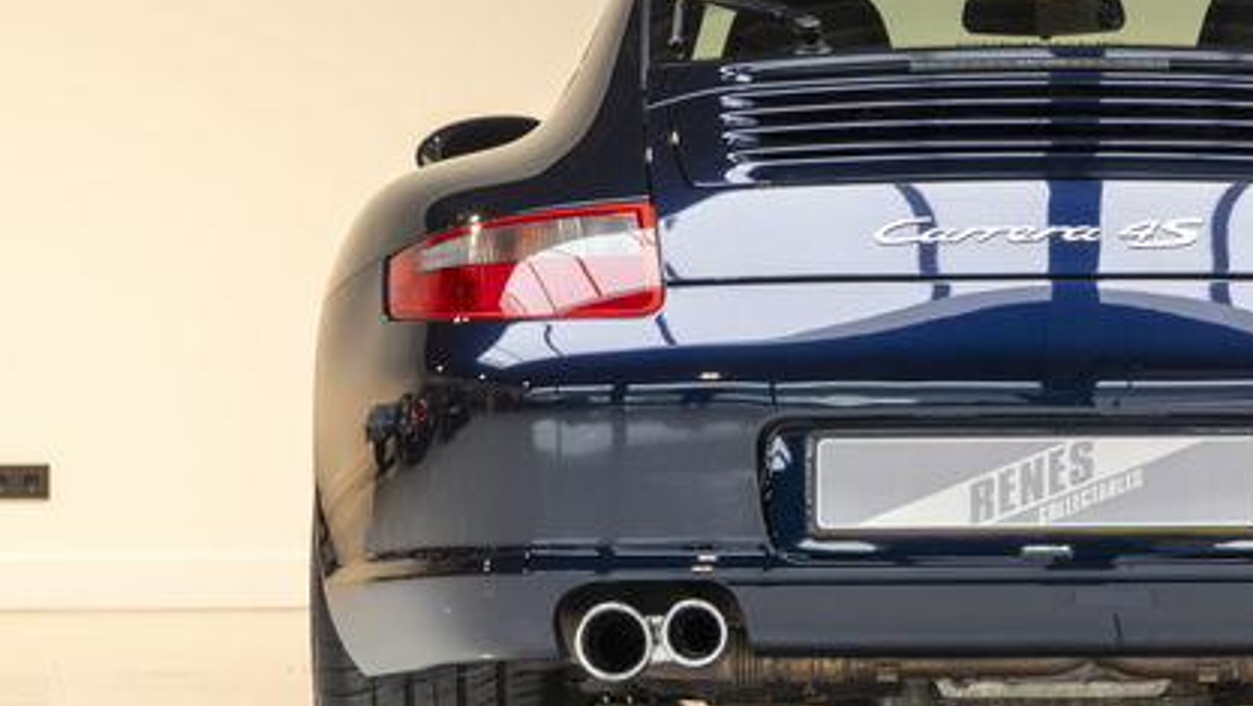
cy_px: 324
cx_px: 1052
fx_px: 5385
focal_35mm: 162
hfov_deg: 13.2
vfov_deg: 7.5
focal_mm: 56
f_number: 10
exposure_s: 1/10
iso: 200
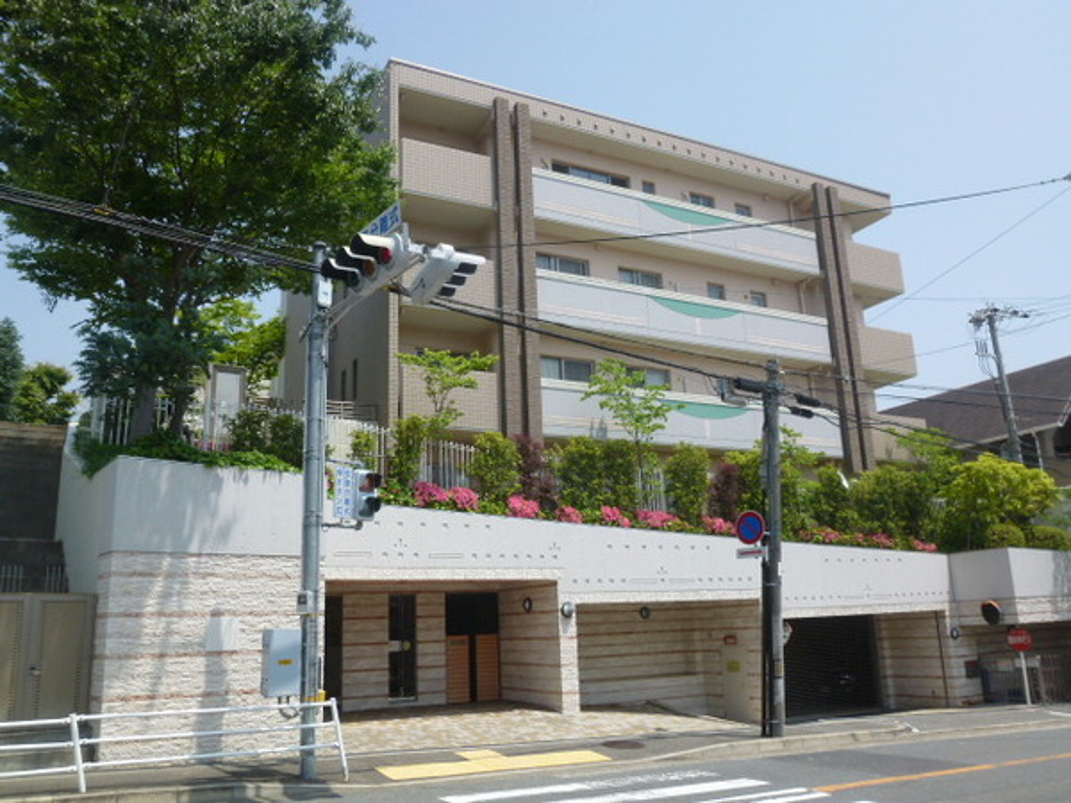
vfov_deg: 48.2
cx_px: 536
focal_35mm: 29
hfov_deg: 61.7
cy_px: 402
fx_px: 897
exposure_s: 1/500
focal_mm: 5.1
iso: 100
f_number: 5.6
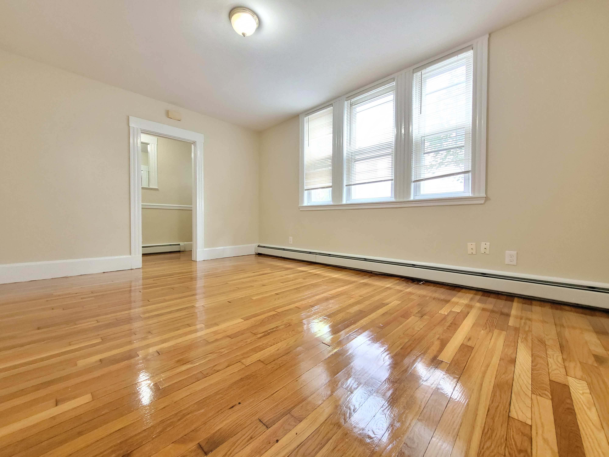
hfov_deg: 106.2
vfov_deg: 89.9
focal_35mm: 13
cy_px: 228
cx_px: 304
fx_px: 229
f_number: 2.2
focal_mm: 1.74
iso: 640
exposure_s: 1/29
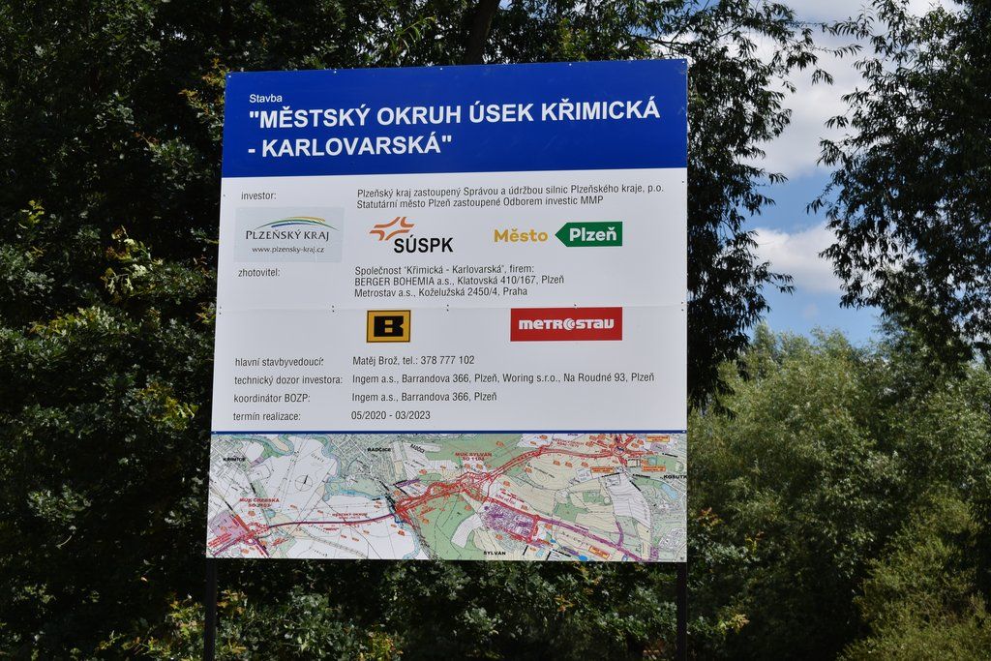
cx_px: 496
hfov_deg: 29.2
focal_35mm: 69
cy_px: 330
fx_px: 1900
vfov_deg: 19.7
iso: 100
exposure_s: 1/400
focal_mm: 46
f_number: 10
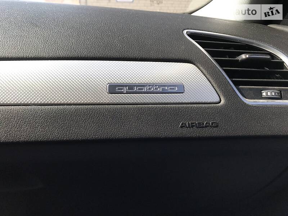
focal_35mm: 28
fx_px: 233
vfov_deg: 49.7
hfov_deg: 63.4
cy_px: 108
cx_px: 144
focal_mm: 4
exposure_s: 1/361
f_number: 1.8
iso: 20
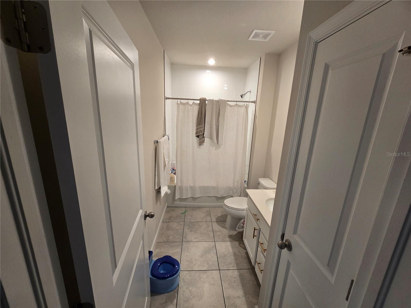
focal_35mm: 13
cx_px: 206
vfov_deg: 89.9
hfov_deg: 106.2
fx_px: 154
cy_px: 154
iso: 160
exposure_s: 1/60
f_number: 2.2
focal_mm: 2.2
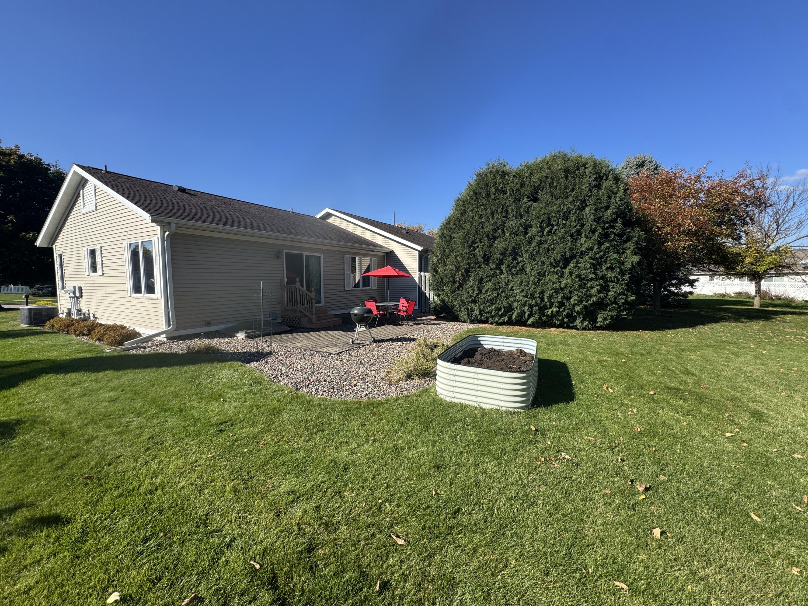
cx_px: 404
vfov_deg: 85.7
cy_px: 303
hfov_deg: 102.1
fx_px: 327
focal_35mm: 14
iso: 50
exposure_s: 1/1110
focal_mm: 2.22
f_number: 2.2
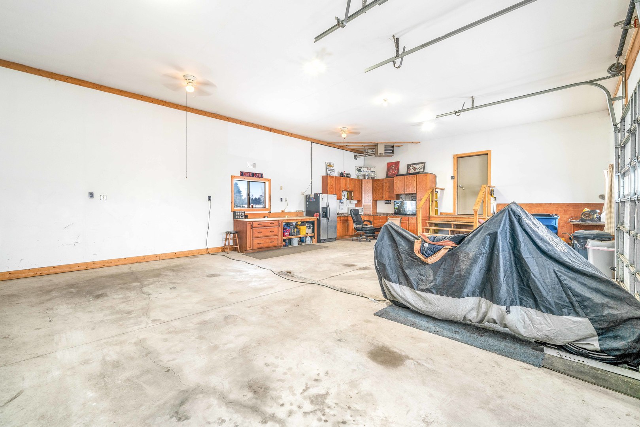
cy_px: 214
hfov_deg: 104.2
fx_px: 249
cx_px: 320
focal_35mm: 14
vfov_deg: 81.2
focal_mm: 14
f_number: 8
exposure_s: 1/10
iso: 400
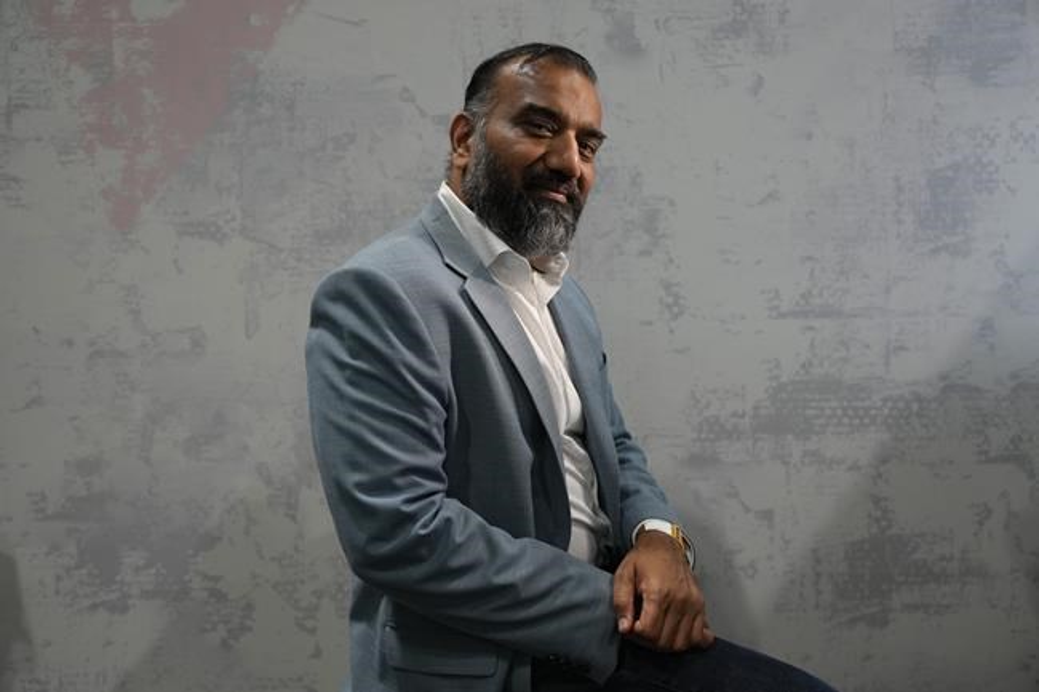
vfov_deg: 41.1
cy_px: 346
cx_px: 520
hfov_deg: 58.7
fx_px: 923
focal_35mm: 32
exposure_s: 1/200
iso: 1600
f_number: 2.8
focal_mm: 32
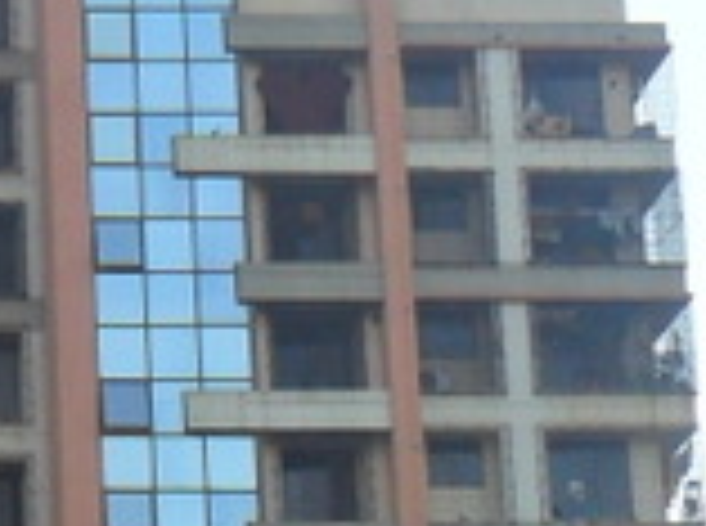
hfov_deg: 10.2
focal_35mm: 189
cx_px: -265
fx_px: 3846
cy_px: 652
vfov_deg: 7.7
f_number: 4
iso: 100
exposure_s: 1/250
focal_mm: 6.6
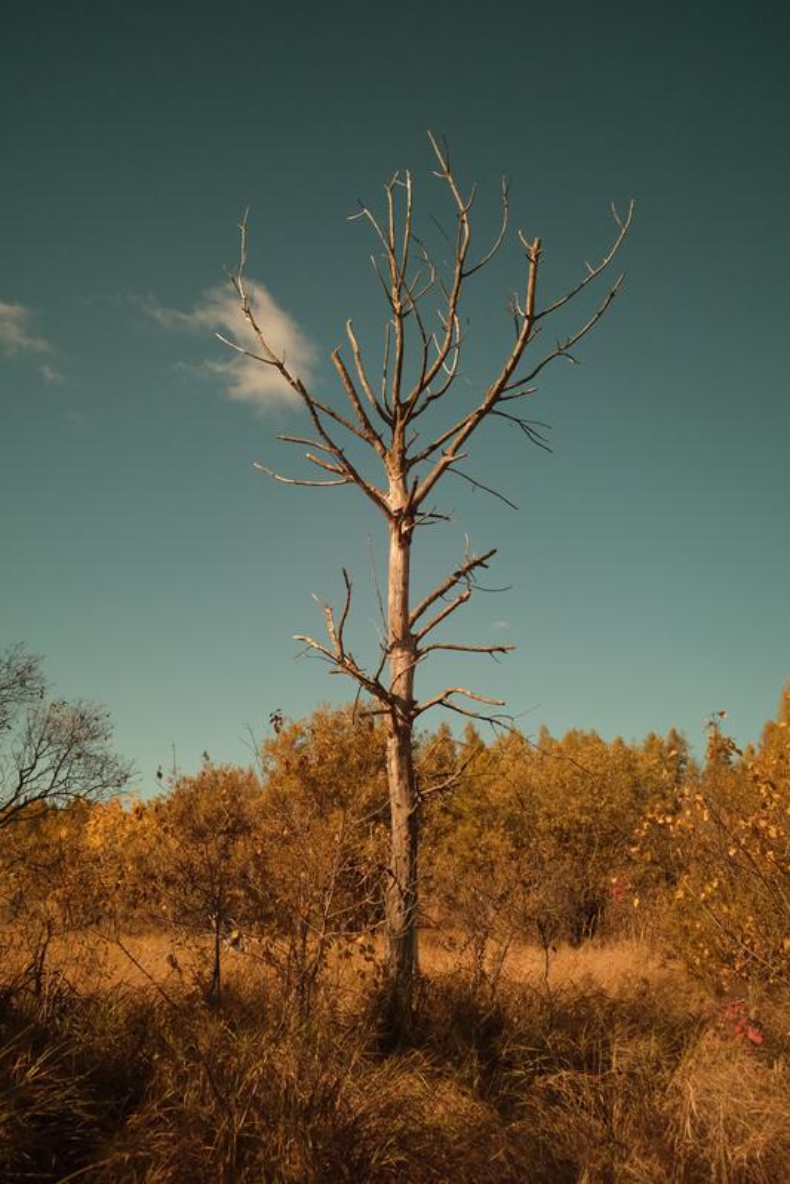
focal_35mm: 31
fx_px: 1020
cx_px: 395
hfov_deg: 42.3
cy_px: 592
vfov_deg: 60.3
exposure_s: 1/56
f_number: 4
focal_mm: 20.5
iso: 3200
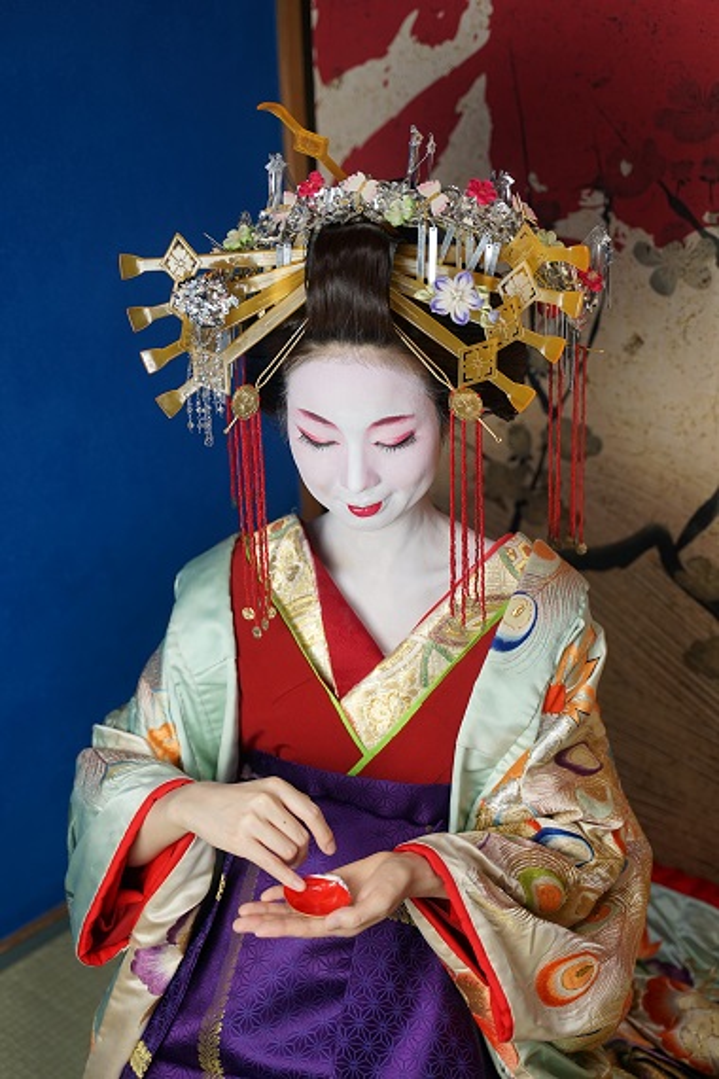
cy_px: 540
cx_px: 360
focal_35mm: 50
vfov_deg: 39.6
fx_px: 1498
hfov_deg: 27.0
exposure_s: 1/100
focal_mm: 50
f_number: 2.8
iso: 200
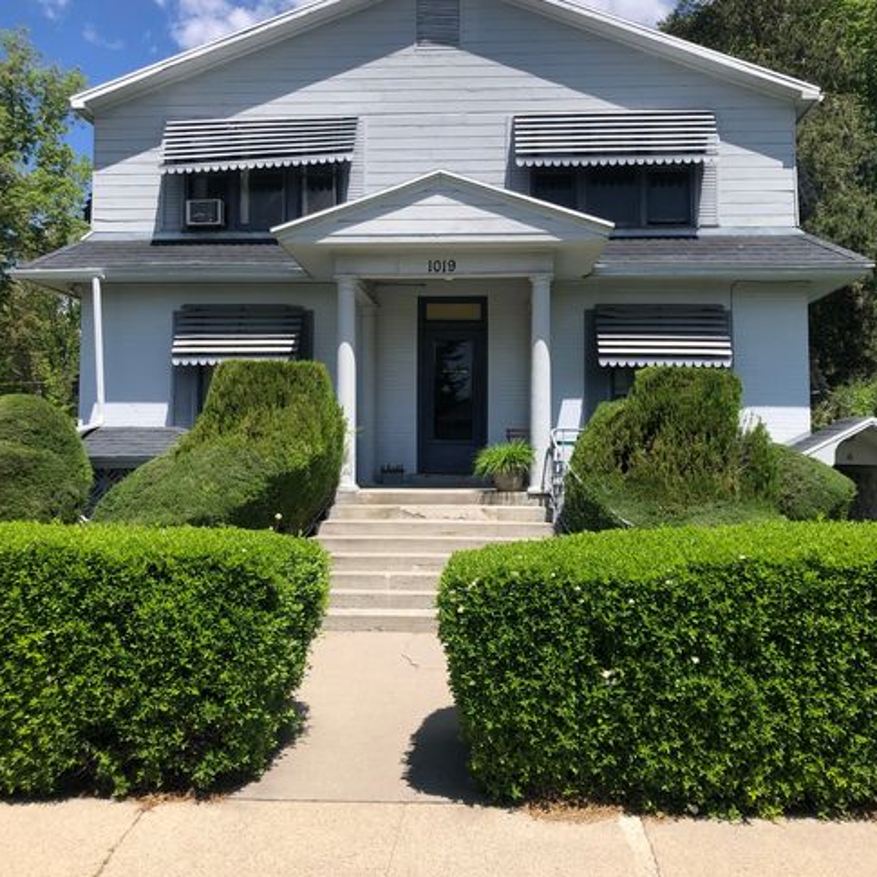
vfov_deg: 48.4
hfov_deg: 48.4
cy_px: 401
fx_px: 975
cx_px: 445
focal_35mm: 34
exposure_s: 1/2114
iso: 20
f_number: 1.8
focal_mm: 3.99
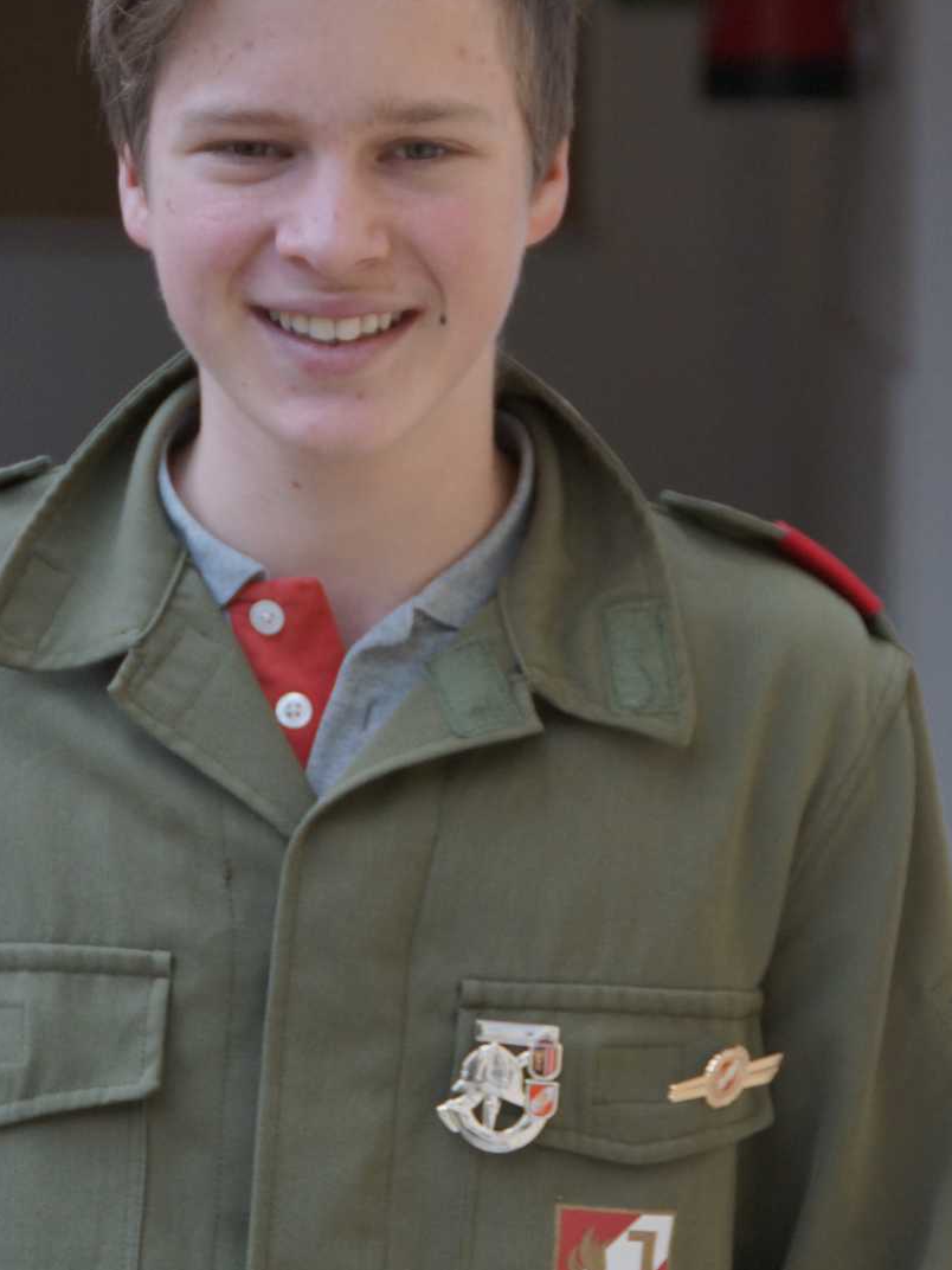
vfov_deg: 9.6
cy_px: 449
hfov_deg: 7.2
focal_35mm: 206
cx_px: 422
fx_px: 7547
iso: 800
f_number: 5.6
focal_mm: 85
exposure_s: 1/160
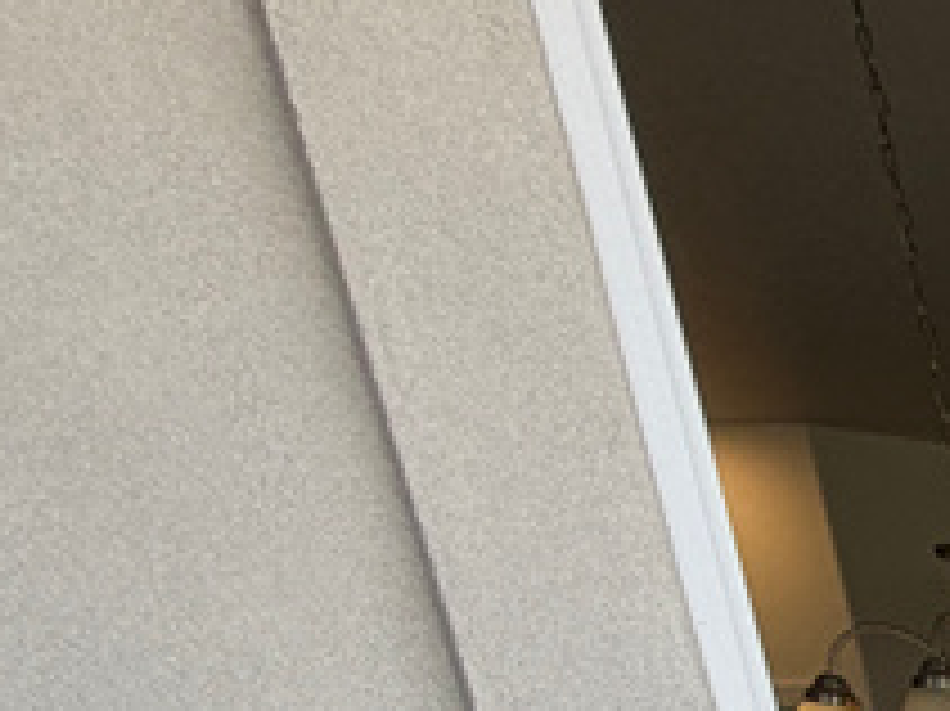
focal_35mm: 68
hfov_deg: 16.3
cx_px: 2152
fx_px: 1865
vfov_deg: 14.8
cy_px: 1642
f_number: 2.2
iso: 40
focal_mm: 2.22
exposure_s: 1/217
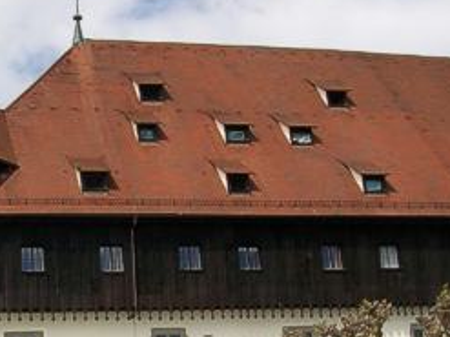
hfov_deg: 24.0
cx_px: 84
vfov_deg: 18.4
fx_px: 1039
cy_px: 227
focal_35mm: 80
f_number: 4.9
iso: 64
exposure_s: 1/640
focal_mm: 6.1
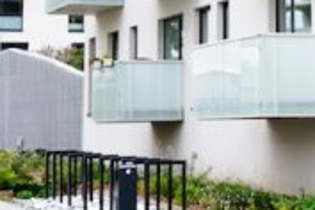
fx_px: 1312
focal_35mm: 150
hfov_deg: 13.4
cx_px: 336
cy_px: -101
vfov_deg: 8.9
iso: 640
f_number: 8
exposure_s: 1/160
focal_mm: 30.2
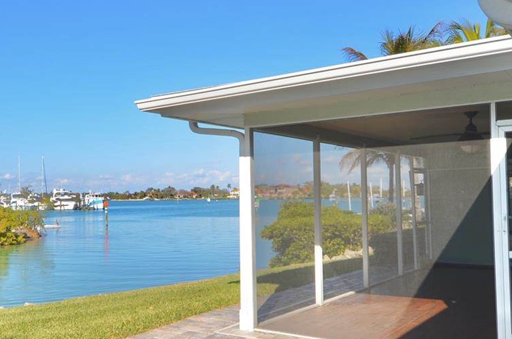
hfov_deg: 49.8
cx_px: 164
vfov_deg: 34.9
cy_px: 180
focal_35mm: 38
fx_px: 539
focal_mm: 12
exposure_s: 1/250
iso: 100
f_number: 8
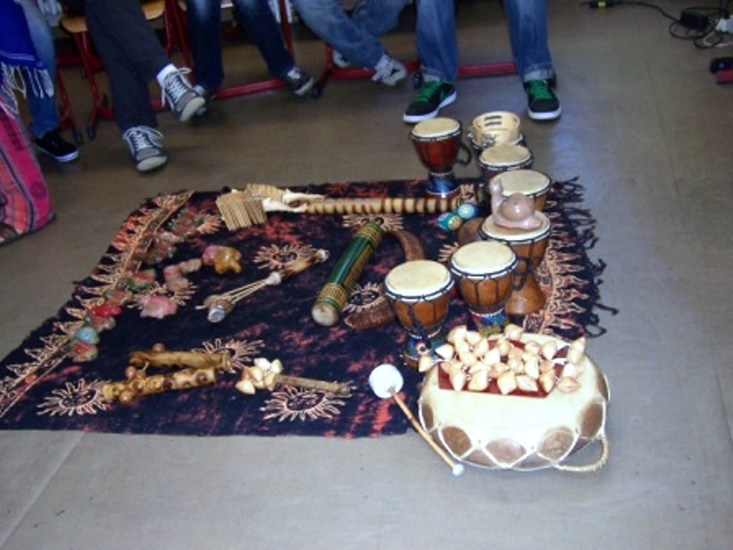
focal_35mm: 40
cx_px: 366
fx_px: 847
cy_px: 275
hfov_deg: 46.8
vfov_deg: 36.0
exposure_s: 1/60
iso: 80
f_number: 3.4
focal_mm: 6.7
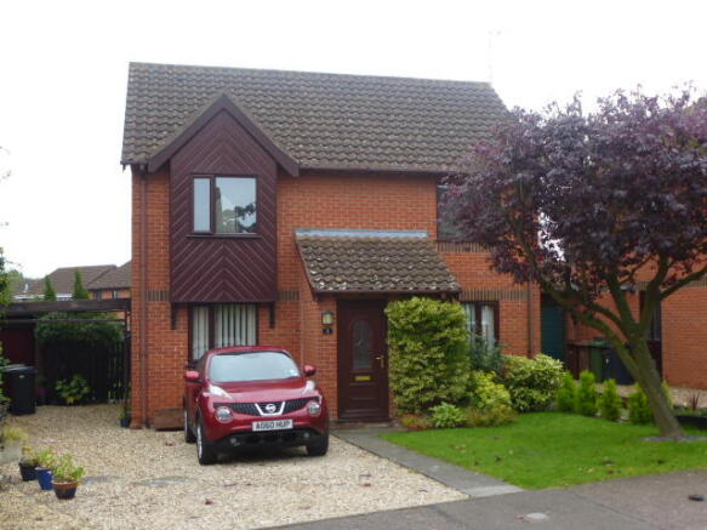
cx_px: 354
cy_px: 265
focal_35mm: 41
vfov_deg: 35.1
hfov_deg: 45.8
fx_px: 837
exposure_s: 1/60
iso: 125
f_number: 3.9
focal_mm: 7.4
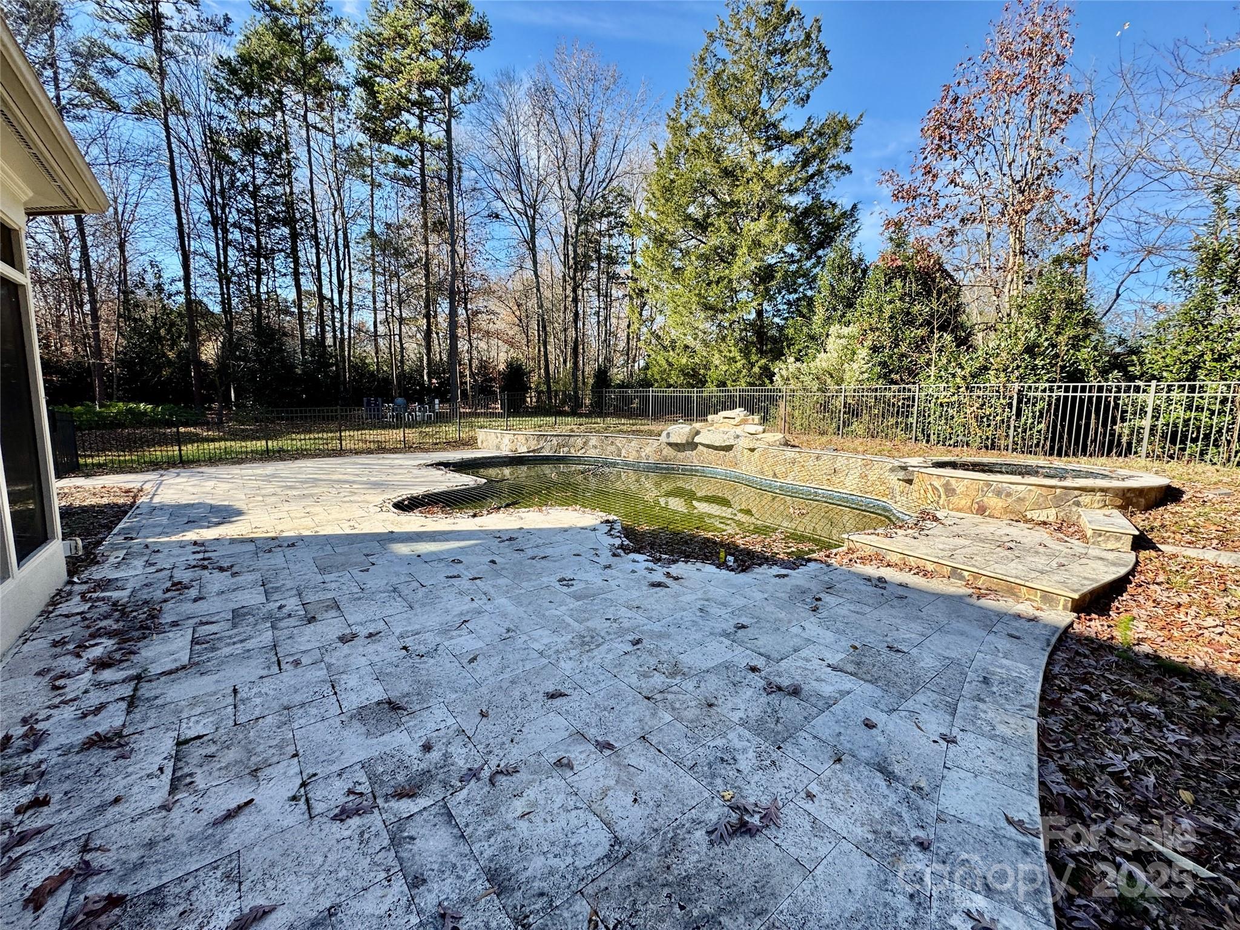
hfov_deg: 102.1
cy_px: 465
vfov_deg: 85.7
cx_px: 620
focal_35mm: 14
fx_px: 502
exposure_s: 1/591
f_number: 2.2
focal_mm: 2.22
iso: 50
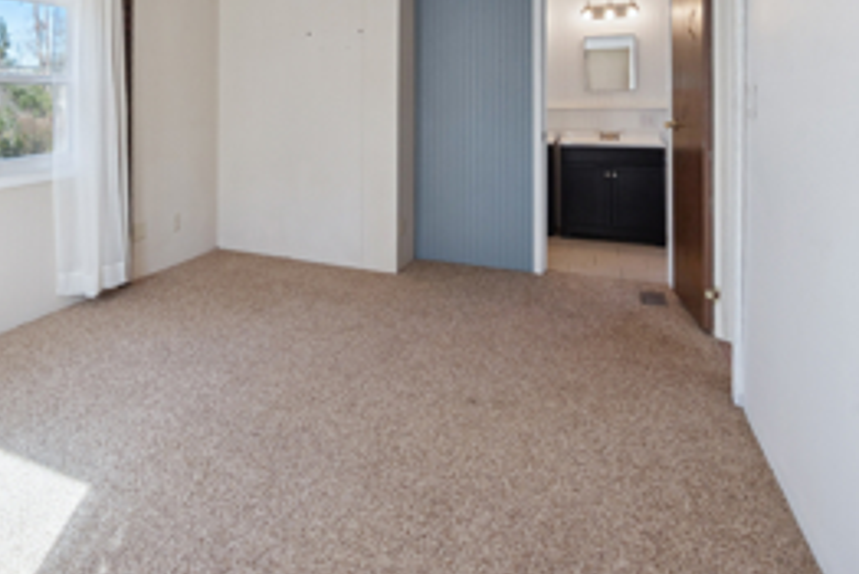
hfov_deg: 70.9
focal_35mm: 24
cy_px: 151
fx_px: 573
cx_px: 267
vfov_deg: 51.2
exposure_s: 1/160
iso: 400
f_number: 8
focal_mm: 14
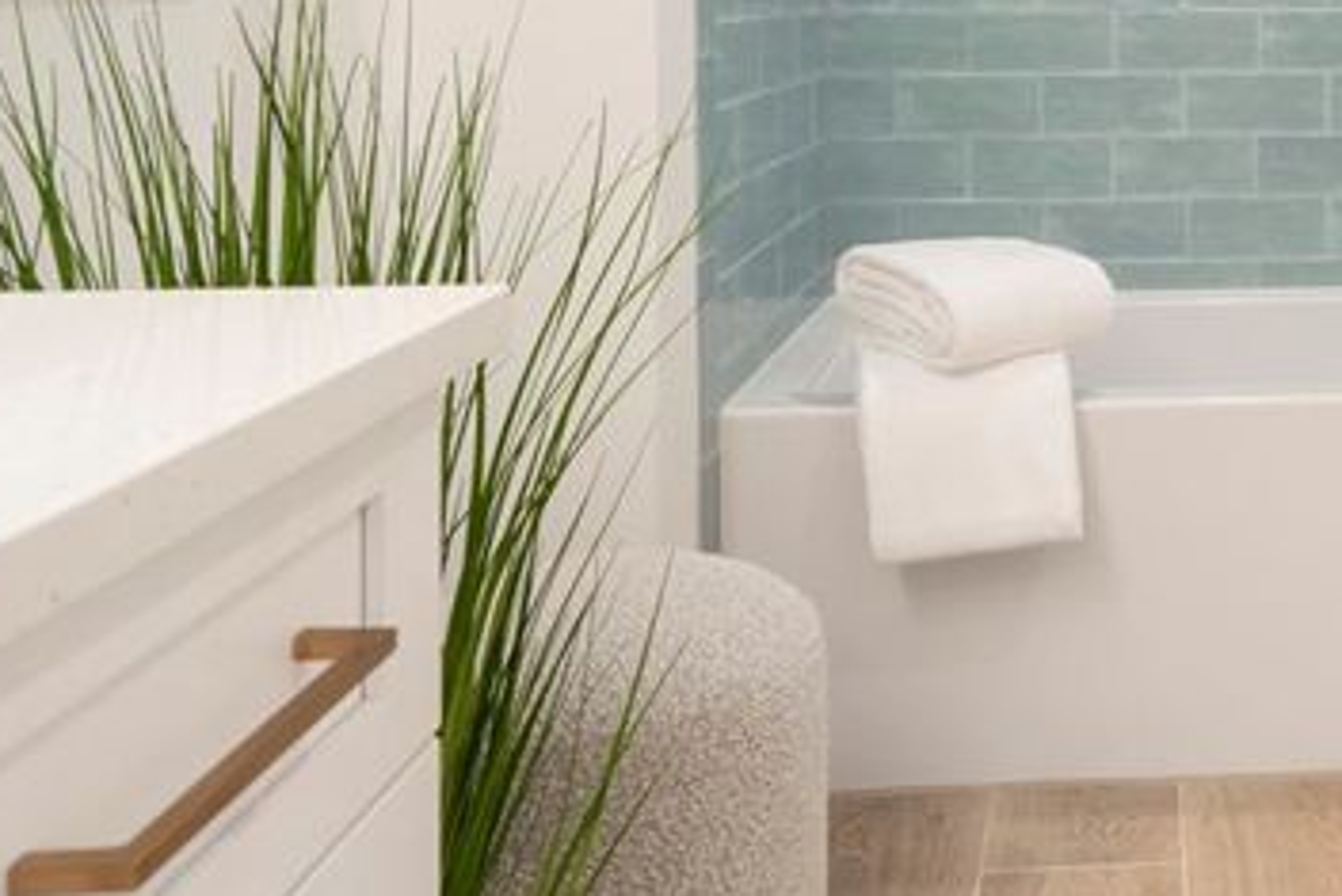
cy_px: 32
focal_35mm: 42
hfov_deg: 41.4
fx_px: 1566
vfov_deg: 30.1
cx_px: 1291
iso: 320
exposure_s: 1/6
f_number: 8
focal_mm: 21
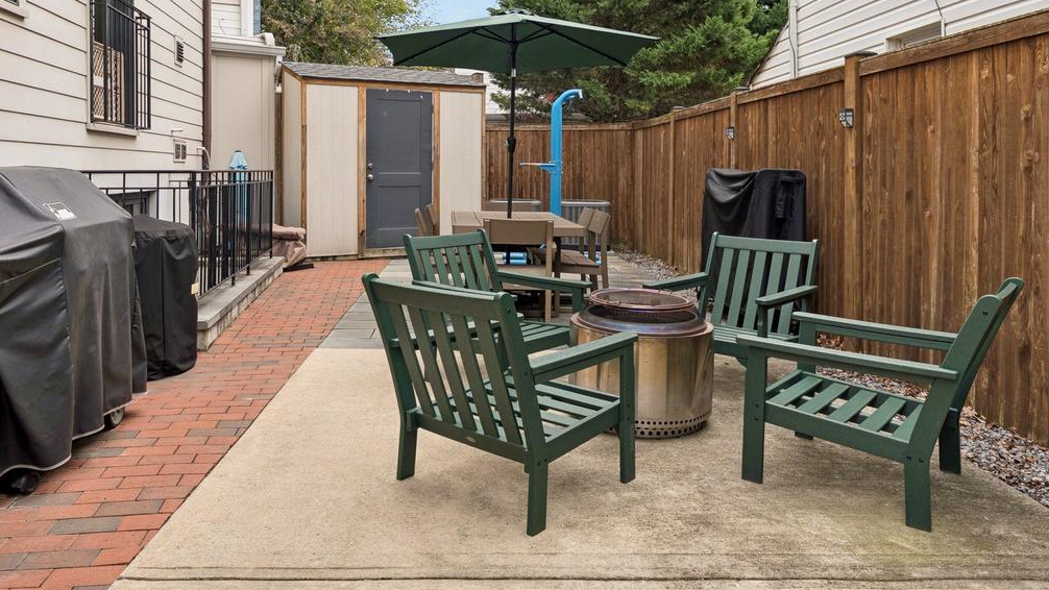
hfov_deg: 69.8
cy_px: 190
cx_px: 497
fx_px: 751
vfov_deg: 42.3
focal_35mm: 27
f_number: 5.6
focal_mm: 18
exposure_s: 1/125
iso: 80
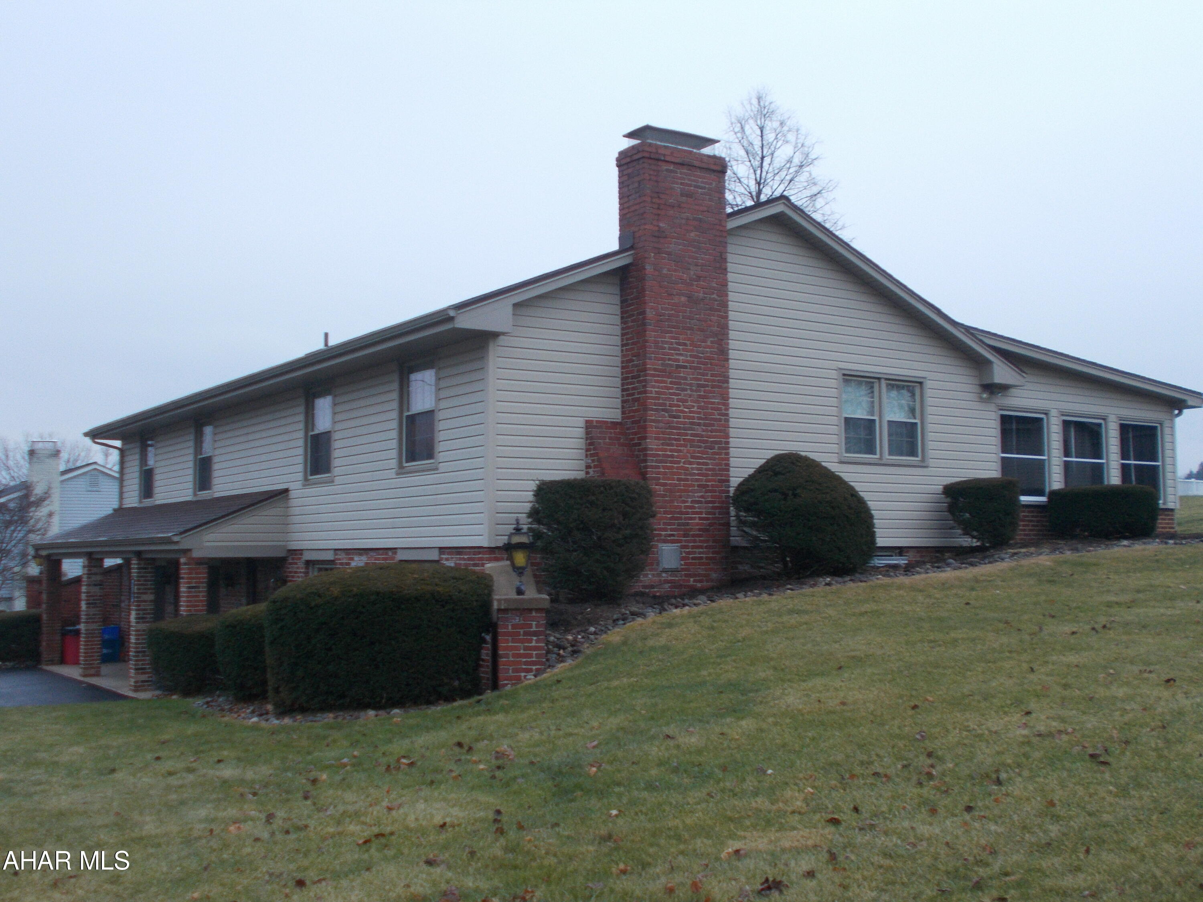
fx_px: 1355
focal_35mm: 39
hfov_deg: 47.9
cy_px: 451
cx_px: 602
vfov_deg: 36.8
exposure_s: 1/30
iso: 140
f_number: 3.9
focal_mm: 6.9
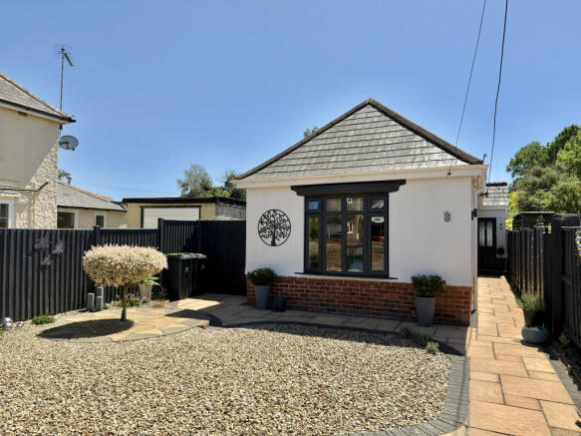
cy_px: 218
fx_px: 403
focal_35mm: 24
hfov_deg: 71.6
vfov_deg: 56.8
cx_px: 290
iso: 80
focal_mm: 6.76
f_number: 1.78
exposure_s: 1/4975
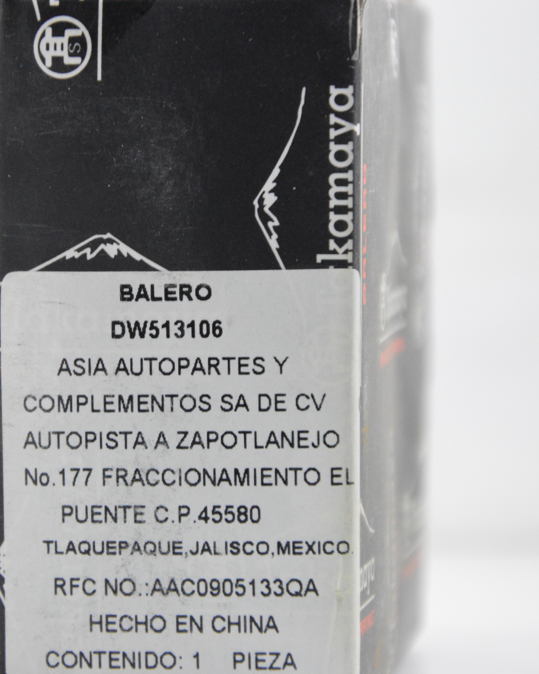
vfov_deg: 8.7
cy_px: 336
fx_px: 4441
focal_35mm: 223
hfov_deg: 6.9
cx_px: 174
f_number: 7.1
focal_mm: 105
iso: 3200
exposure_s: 1/100
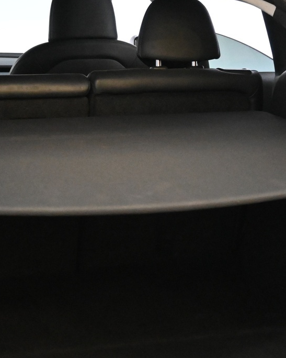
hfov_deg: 15.4
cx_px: 131
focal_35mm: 100
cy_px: 241
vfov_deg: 19.1
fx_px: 1058
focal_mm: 30
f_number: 4.8
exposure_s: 1/50
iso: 5600
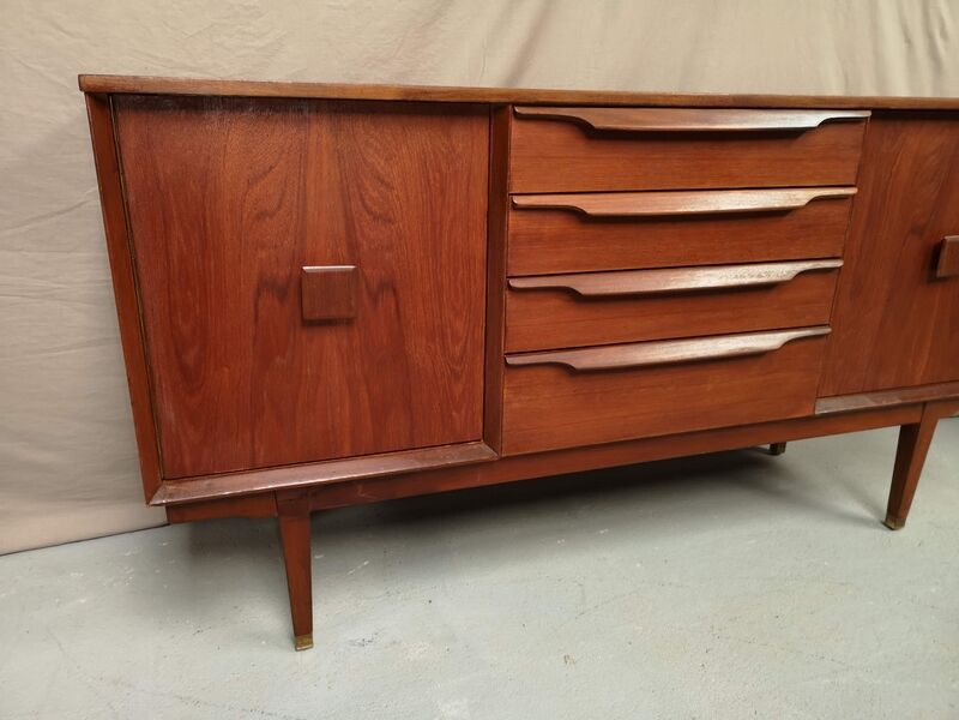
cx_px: 480
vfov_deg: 51.4
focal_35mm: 27
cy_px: 360
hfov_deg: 65.3
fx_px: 748
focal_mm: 3.95
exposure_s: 1/50
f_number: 1.8
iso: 100
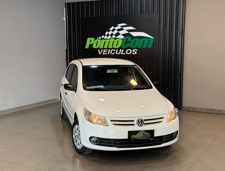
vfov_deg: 30.4
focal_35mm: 48
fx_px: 313
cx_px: 112
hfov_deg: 39.5
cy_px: 86
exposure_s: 1/60
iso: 100
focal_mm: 6.76
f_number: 1.78
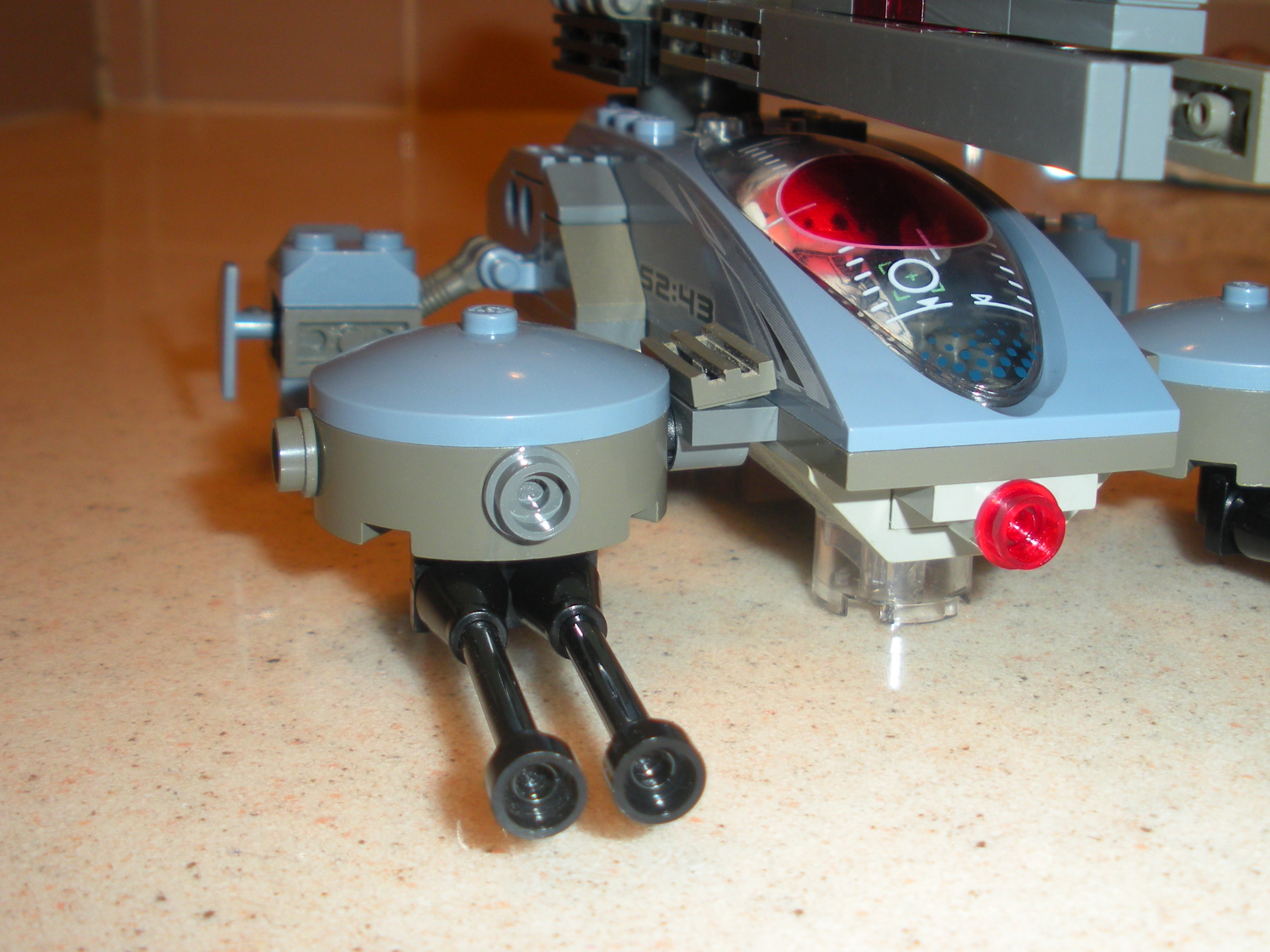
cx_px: 727
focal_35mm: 47
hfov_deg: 40.3
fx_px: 1724
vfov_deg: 30.9
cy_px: 428
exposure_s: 1/30
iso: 64
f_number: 3.5
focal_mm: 6.3
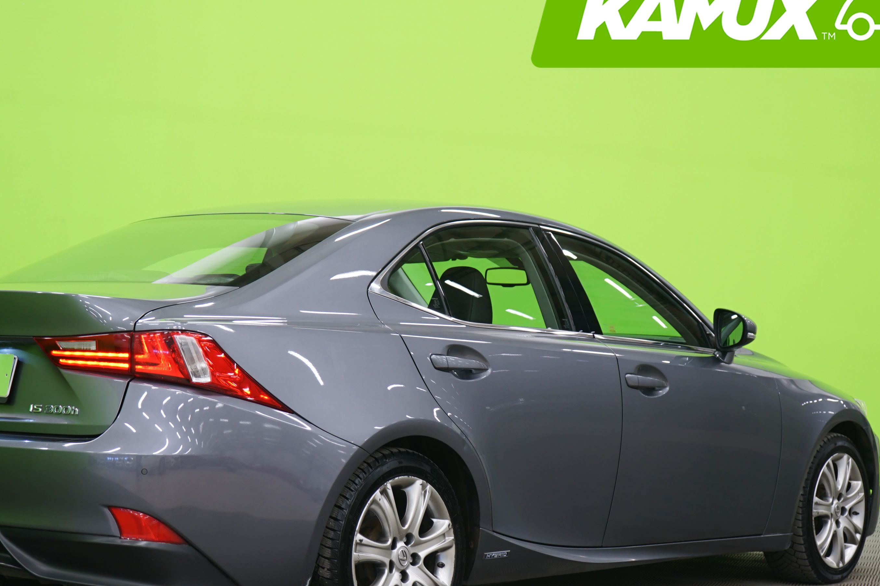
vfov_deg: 19.4
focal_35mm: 70
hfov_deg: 28.8
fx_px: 1711
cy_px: 344
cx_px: 370
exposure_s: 1/6
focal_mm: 48
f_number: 4.5
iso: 400
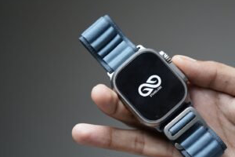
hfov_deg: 17.0
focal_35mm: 120
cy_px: 96
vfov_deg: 11.4
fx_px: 783
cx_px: 154
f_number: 2.8
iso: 2000
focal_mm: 90
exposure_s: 1/90
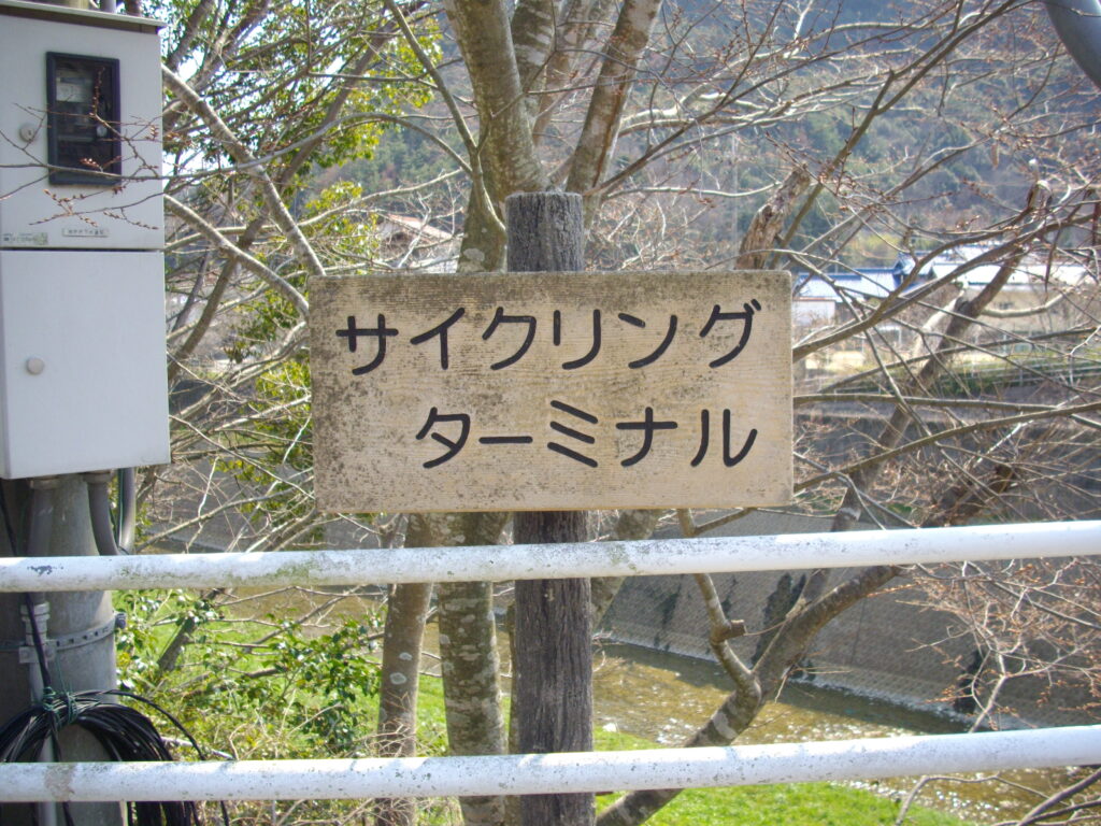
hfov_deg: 50.1
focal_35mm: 37
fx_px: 1177
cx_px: 550
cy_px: 413
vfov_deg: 38.7
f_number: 2.8
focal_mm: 6.2
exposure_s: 1/320
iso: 100
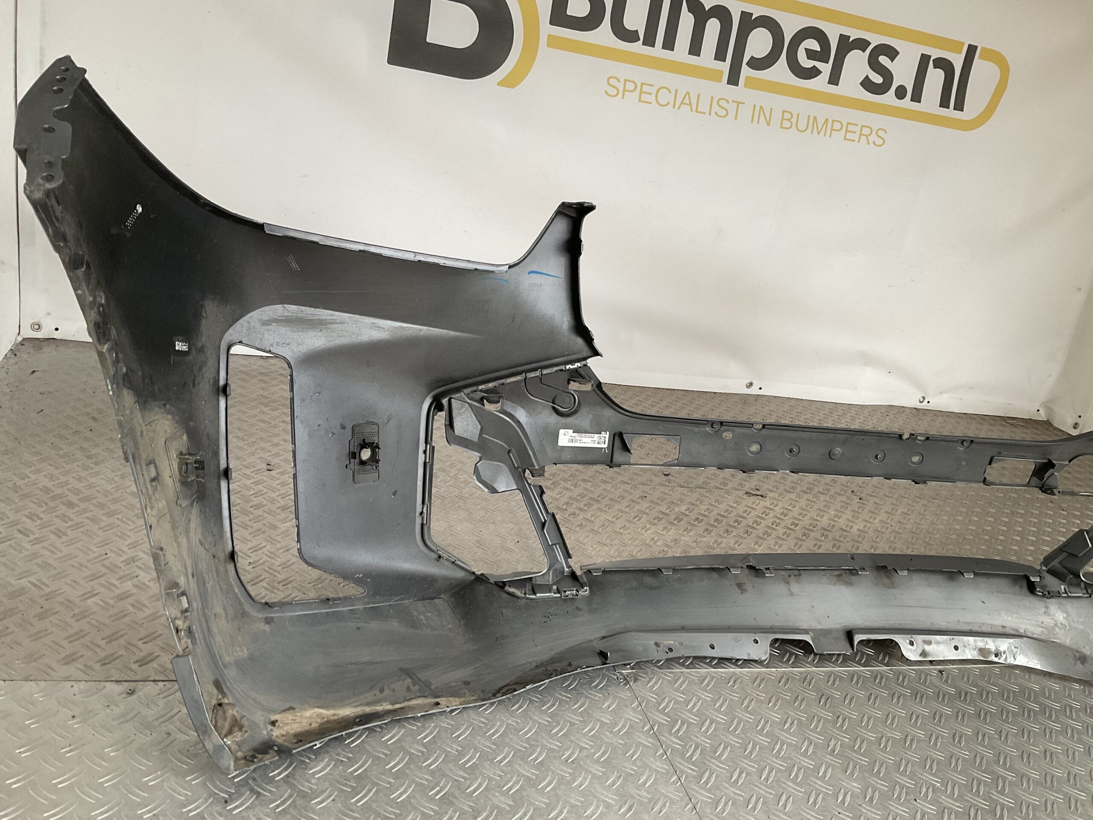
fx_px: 916
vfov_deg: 48.2
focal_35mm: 29
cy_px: 410
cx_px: 546
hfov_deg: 61.7
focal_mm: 3
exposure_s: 1/60
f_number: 1.8
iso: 64
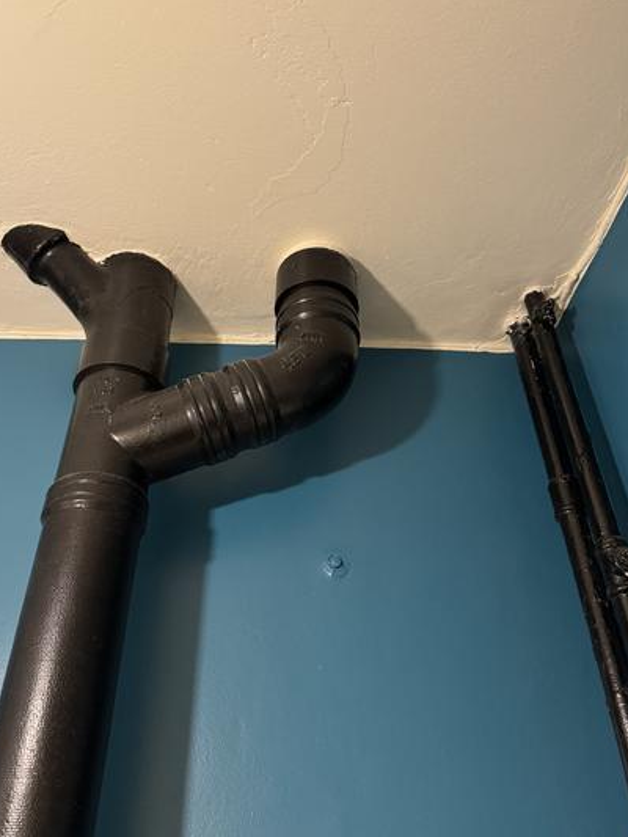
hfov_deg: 51.3
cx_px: 292
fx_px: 653
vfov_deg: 65.3
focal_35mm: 27
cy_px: 416
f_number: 1.78
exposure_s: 1/59
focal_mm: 6.76
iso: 800
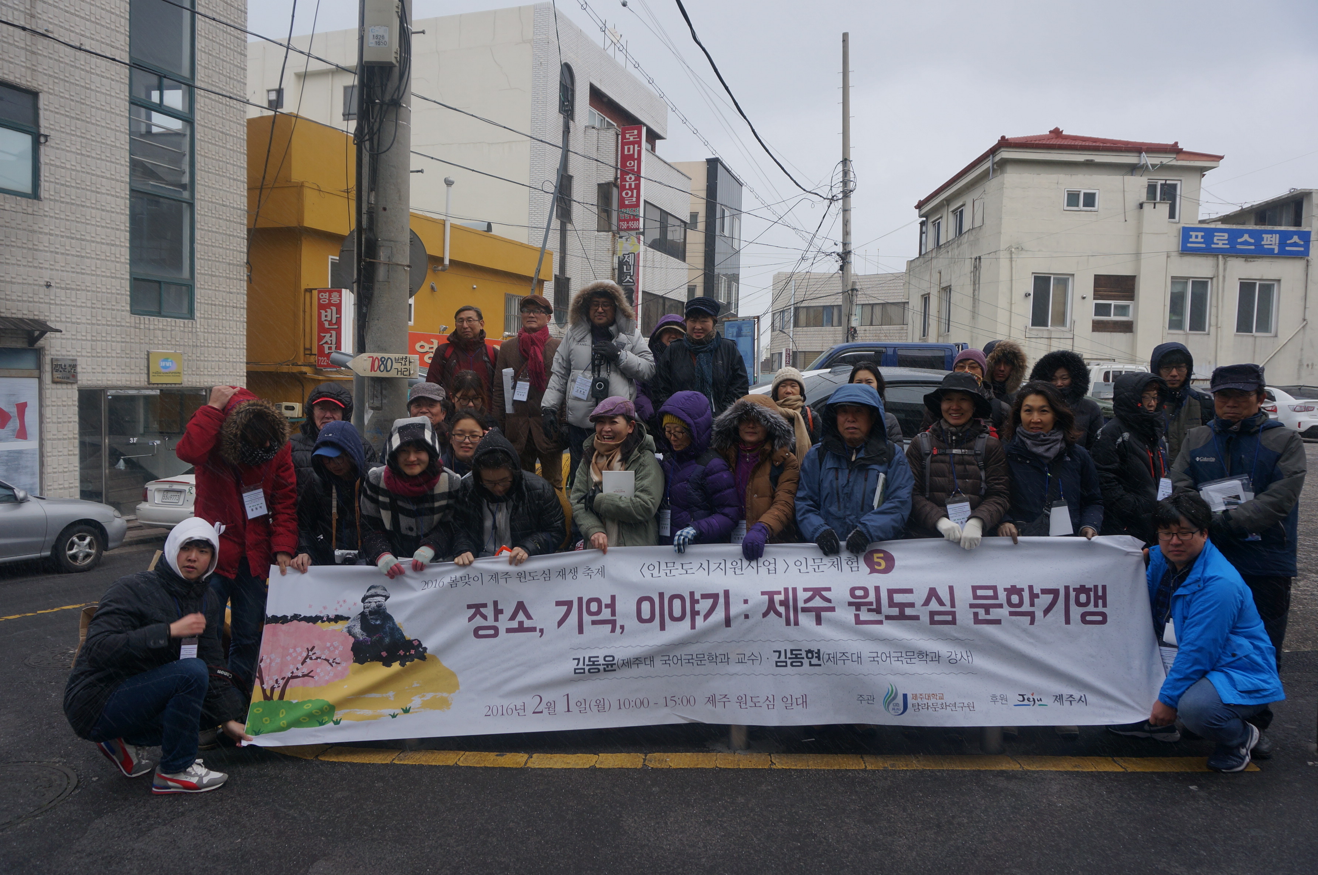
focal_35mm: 24
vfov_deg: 53.0
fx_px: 877
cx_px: 659
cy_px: 438
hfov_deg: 73.8
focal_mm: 16
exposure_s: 1/80
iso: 100
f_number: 5.6
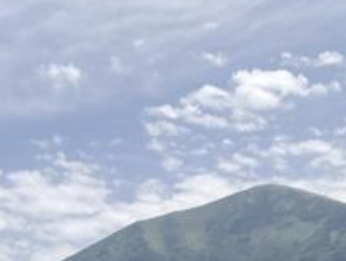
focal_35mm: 108
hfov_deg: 16.7
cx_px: -157
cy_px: 484
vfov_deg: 12.5
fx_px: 1081
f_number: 1.8
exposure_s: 1/2404
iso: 20
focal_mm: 3.99
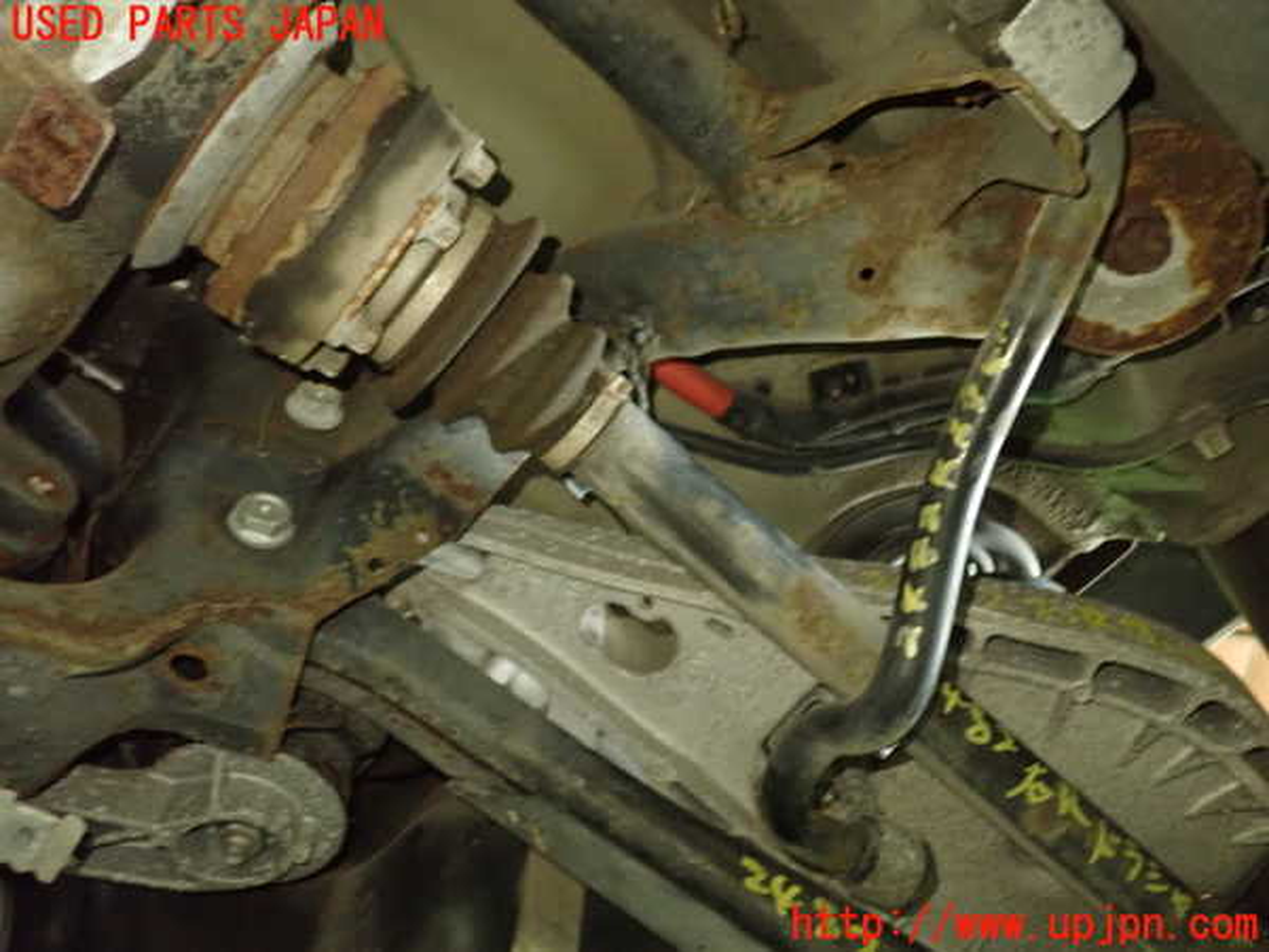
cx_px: 634
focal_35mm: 30
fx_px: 1100
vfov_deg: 46.8
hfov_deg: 60.0
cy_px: 476
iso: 1250
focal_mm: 5.5
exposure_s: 1/30
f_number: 2.3
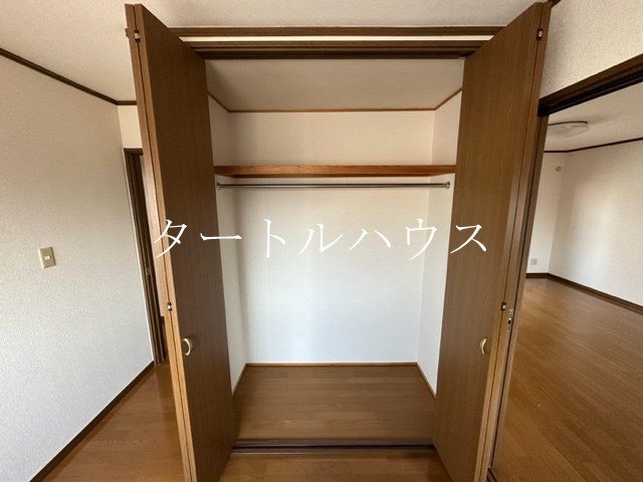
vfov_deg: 85.7
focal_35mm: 14
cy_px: 241
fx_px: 260
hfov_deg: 102.1
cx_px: 322
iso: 250
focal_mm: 2.22
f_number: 2.2
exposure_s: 1/120
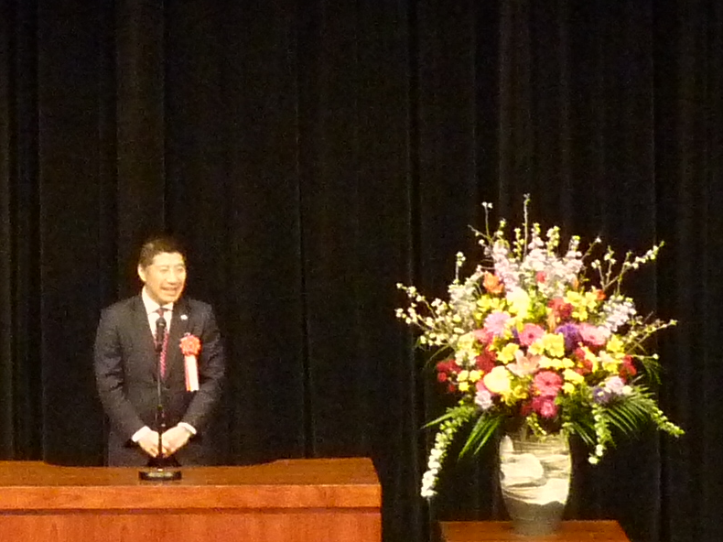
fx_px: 4656
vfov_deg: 6.6
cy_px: 42
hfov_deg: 8.9
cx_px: 123
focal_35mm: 223
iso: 800
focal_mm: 8
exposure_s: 1/30
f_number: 3.2
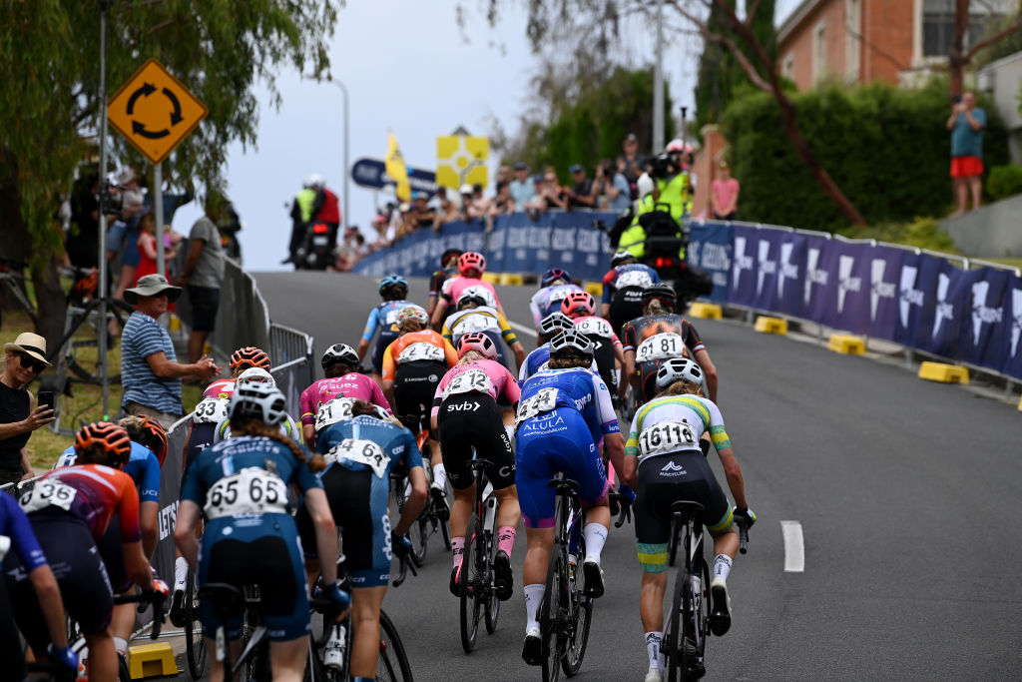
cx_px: 511
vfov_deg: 6.9
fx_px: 5678
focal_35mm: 200
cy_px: 341
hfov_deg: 10.3
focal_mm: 200
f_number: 4.5
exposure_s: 1/2000
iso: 320
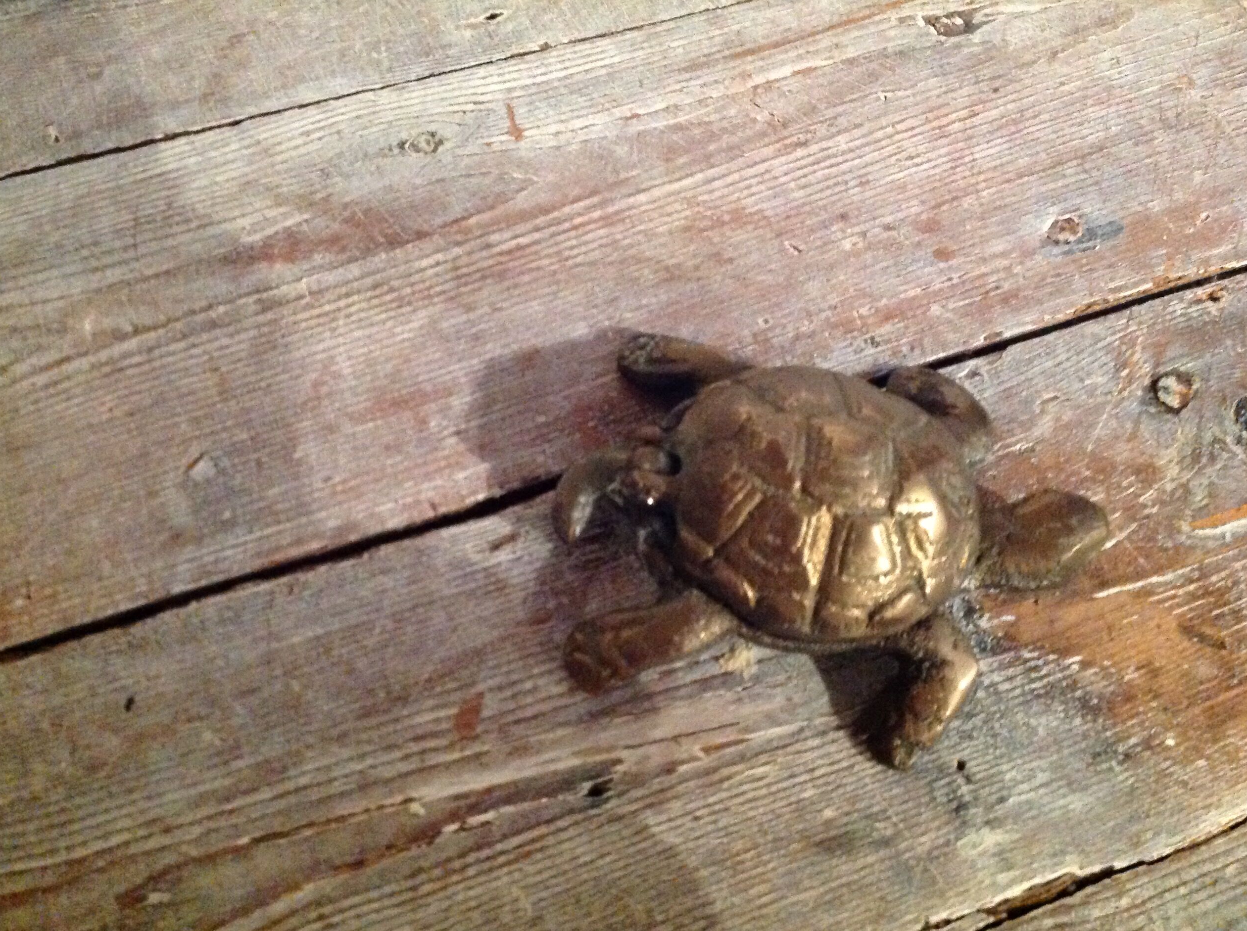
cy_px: 476
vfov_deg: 39.6
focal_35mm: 36
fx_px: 1295
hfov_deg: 51.4
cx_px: 631
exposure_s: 1/17
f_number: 2.4
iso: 800
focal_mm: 4.28
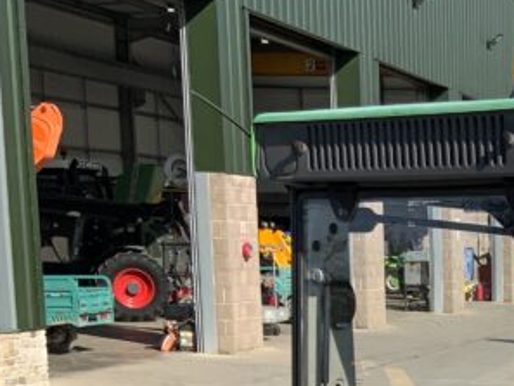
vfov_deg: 14.0
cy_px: 559
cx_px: 697
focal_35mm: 100
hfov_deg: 18.1
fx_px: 1485
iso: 16
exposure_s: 1/1490
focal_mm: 3
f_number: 1.8
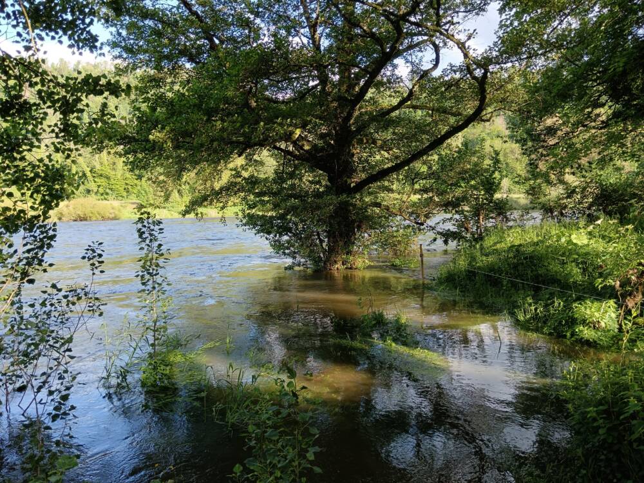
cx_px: 322
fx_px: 502
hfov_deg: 65.3
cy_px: 242
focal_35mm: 27
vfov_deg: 51.4
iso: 102
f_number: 1.9
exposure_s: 1/100
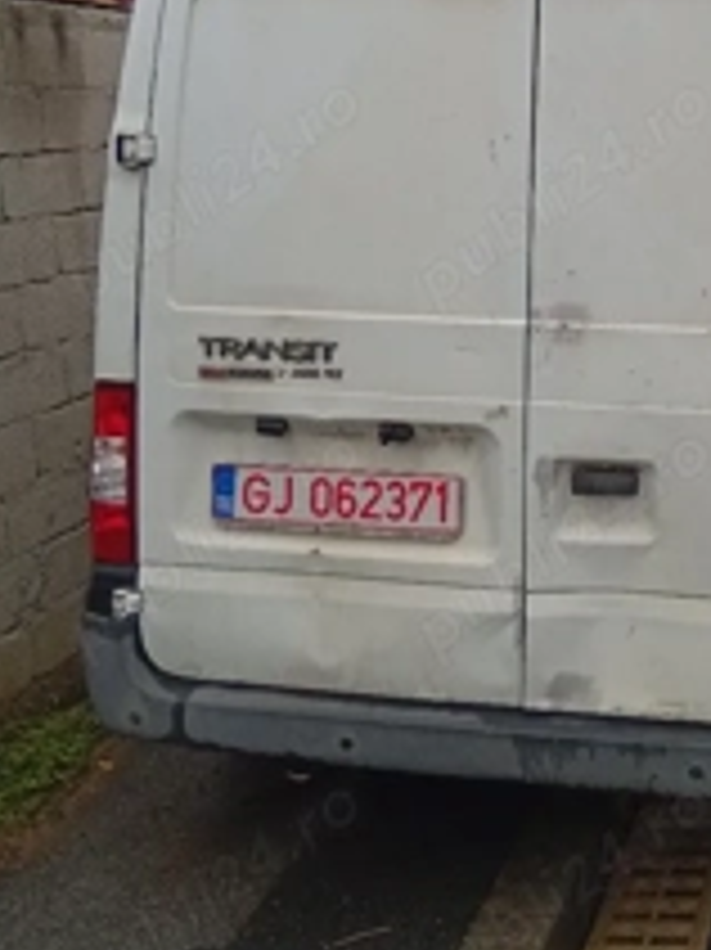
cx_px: 652
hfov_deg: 27.4
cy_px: 243
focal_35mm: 51
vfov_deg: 36.7
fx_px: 1398
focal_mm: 3.84
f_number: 1.8
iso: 50
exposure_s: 1/147
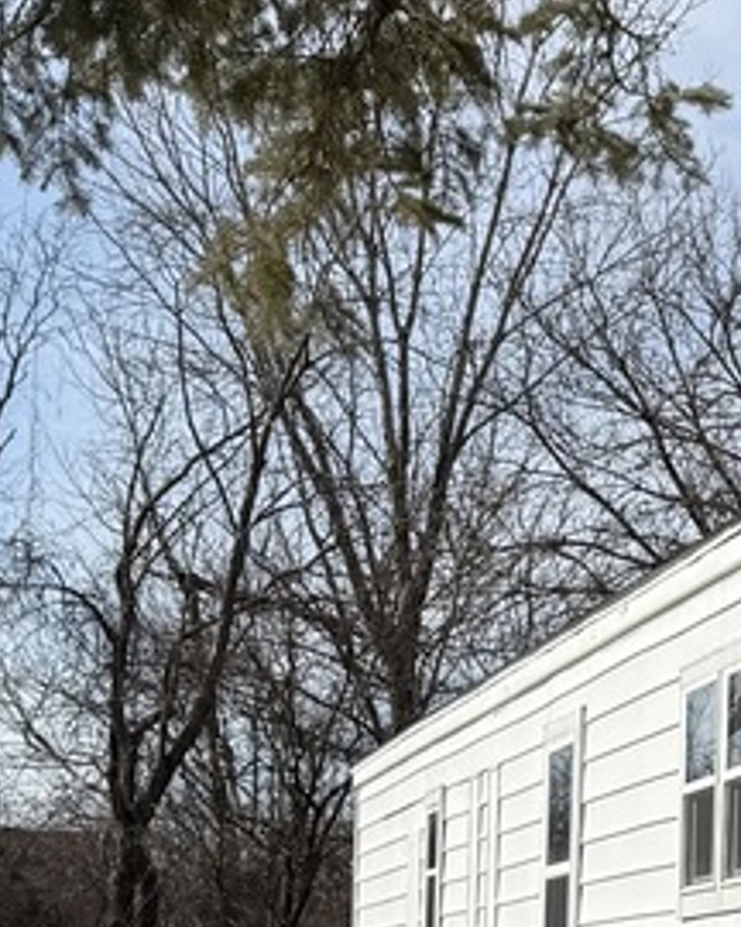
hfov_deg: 11.6
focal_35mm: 125
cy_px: 889
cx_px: 1245
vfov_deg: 15.2
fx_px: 3427
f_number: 1.78
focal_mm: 6.76
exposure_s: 1/5319
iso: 80
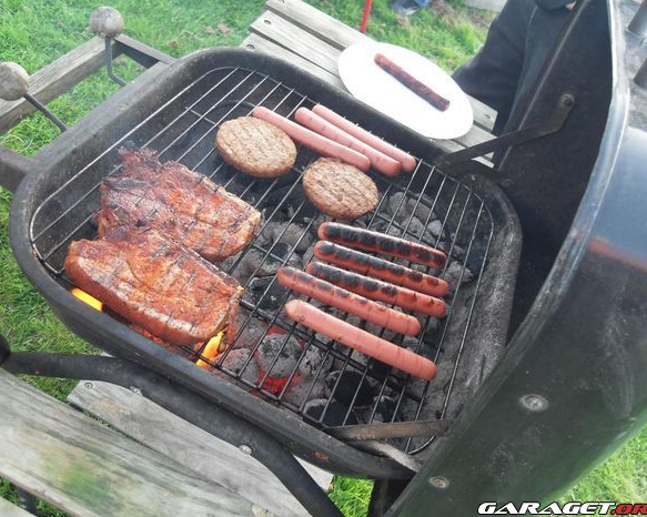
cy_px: 253
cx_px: 313
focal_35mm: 30
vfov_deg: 48.5
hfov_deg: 58.8
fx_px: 574
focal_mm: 6
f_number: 2.8
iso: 100
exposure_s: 1/45
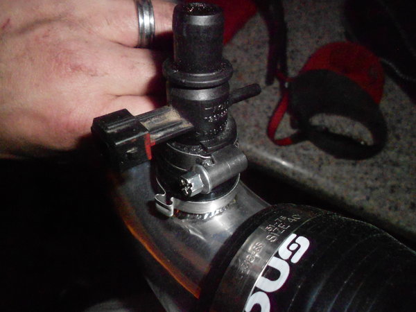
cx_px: 208
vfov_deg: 53.1
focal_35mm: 26
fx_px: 312
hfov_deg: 67.3
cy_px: 156
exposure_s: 1/25
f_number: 8
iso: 1600
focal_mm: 4.6
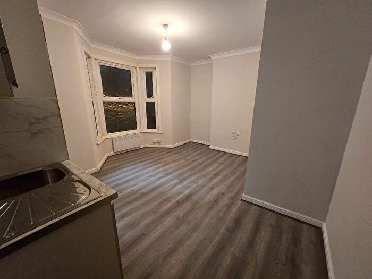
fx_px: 140
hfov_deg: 106.2
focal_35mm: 13
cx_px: 186
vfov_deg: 89.9
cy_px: 140
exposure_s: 1/50
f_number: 2.2
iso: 640
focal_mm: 2.2
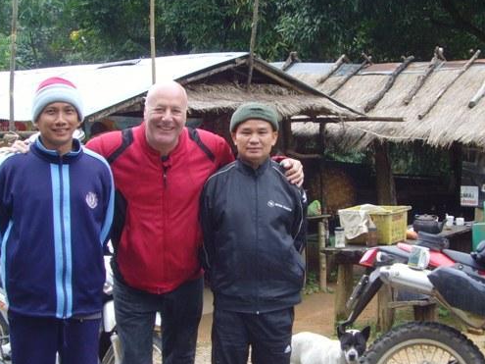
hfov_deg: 30.7
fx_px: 882
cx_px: 267
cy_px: 196
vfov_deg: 23.3
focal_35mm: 63
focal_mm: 6.6
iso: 100
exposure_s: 1/60
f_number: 3.5
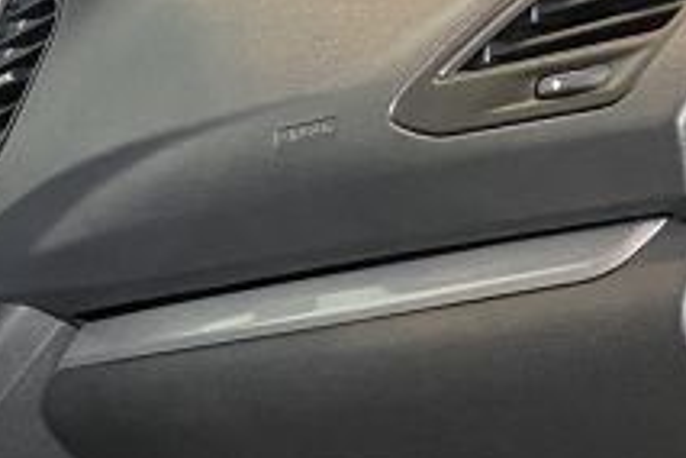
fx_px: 2477
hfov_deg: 13.1
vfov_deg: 10.5
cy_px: 348
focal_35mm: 130
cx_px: -796
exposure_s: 1/50
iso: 320
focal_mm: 4.25
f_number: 1.8
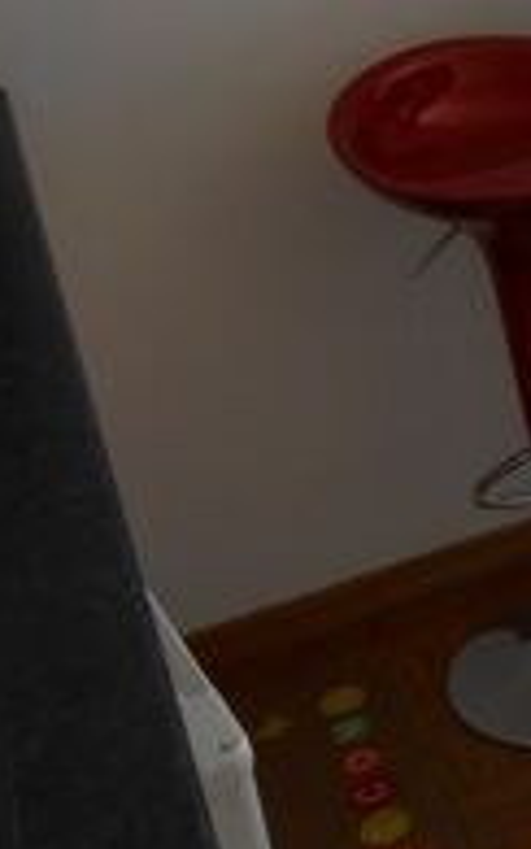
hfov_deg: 16.2
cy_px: 152
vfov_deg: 29.4
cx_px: 953
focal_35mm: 68
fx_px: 1573
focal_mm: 4.6
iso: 80
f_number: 3.5
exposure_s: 1/30
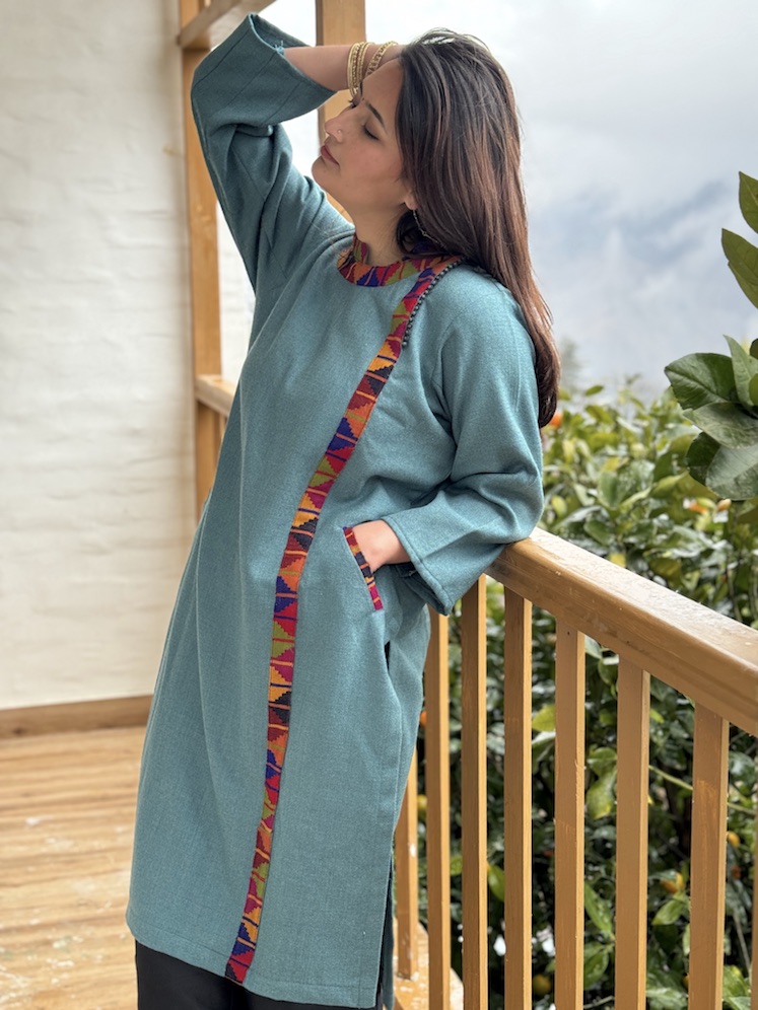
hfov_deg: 30.3
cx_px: 379
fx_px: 1401
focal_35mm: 48
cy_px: 505
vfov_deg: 39.7
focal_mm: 6.86
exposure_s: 1/383
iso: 64
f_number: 1.78
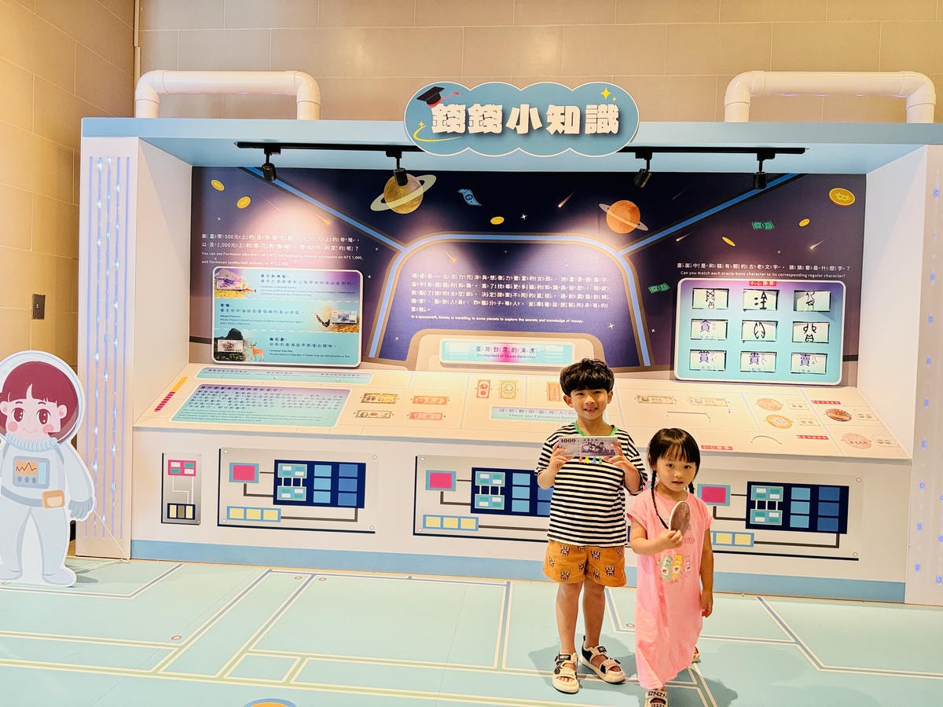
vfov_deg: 56.8
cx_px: 472
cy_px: 354
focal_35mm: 24
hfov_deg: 71.6
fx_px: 654
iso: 250
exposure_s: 1/60
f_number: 1.78
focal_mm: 6.76
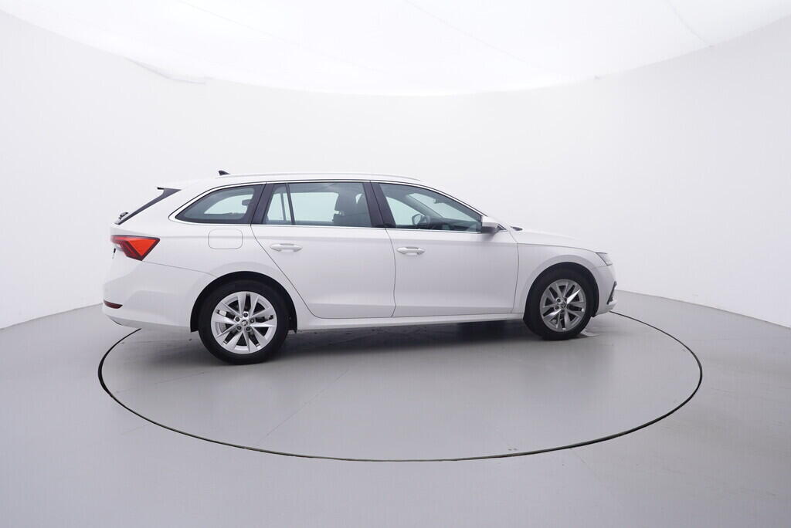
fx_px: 495
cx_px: 396
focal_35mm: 22
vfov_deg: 56.2
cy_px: 264
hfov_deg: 77.3
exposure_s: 1/80
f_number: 5
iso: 200
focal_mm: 15
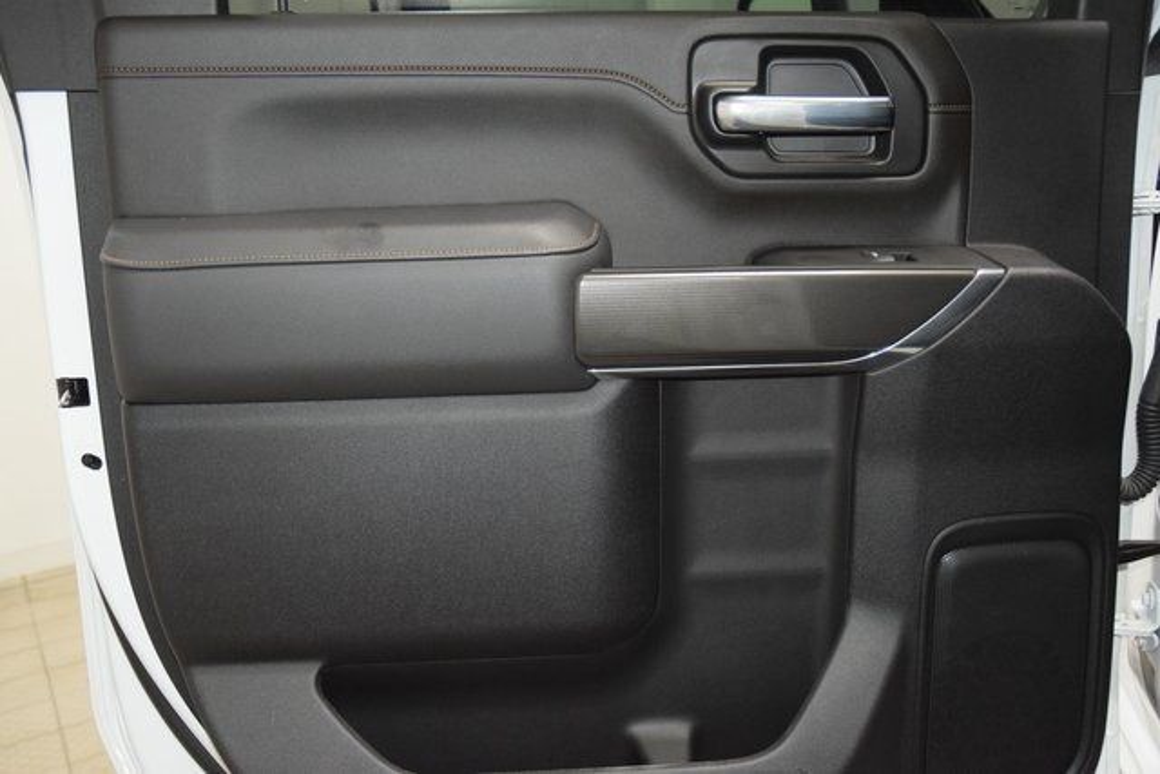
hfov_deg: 53.1
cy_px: 387
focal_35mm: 36
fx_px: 1160
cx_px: 580
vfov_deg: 36.9
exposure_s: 1/125
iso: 2800
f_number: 3.8
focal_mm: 24
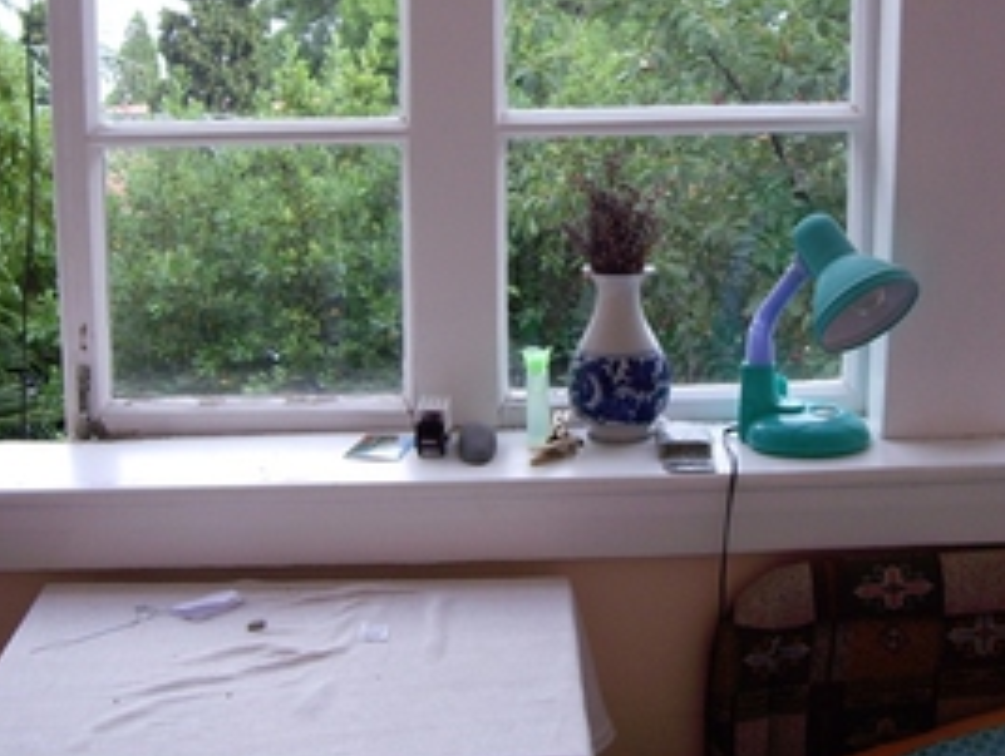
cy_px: 222
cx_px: 572
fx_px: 1861
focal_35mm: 64
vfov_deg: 22.8
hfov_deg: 30.2
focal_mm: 6.2
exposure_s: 1/80
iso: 64
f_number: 4.3
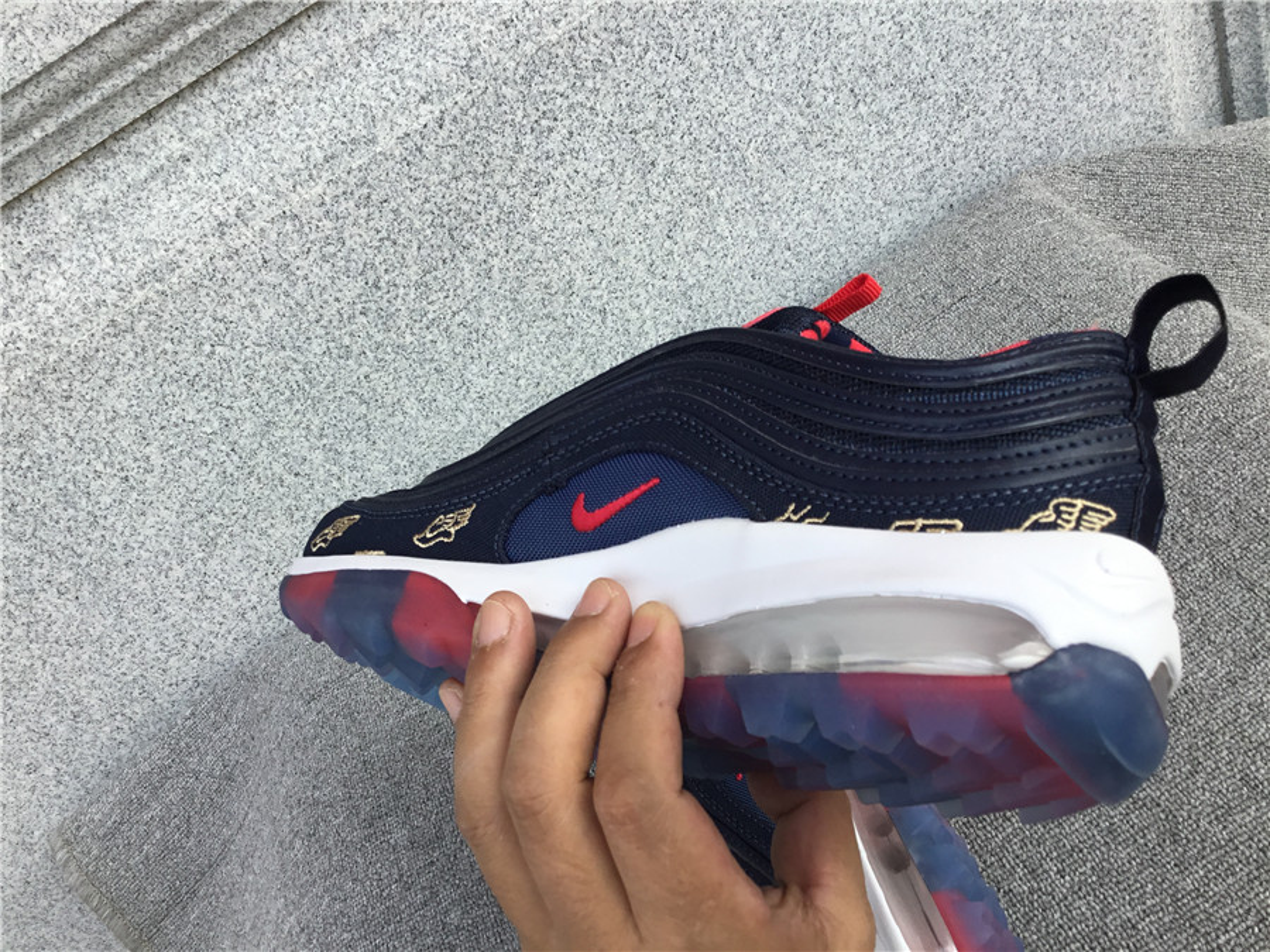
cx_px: 635
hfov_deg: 58.4
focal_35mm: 31
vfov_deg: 45.4
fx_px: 1137
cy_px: 476
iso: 25
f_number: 2.4
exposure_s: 1/433
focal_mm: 3.3
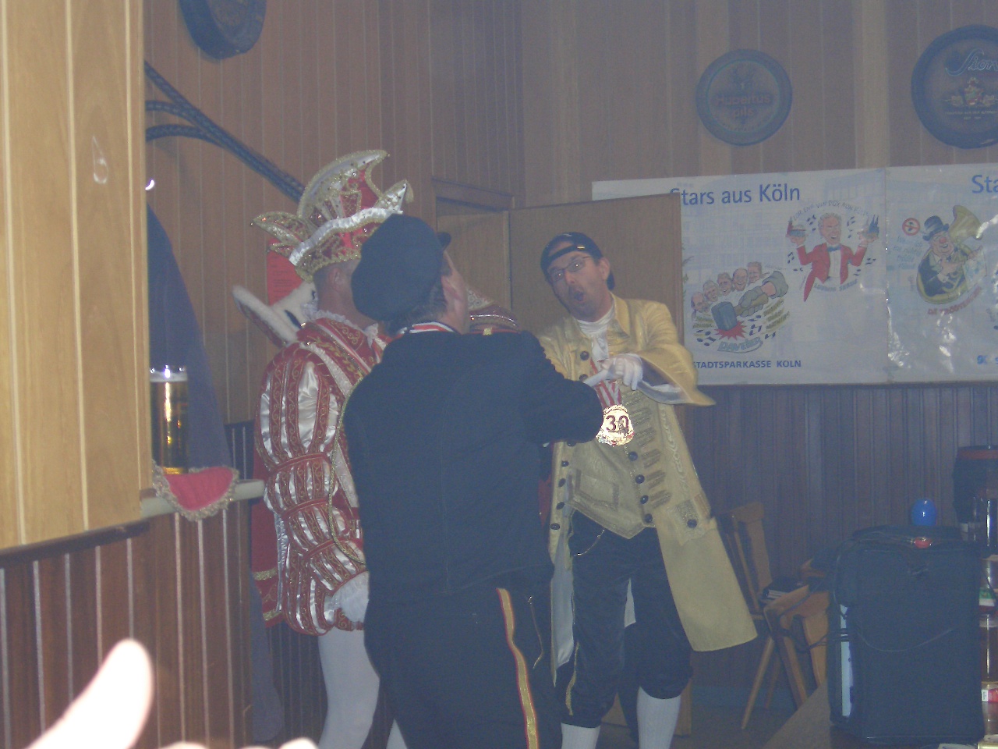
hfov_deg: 34.9
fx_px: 1586
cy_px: 374
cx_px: 499
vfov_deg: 26.6
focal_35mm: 55
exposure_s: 1/60
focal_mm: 11.4
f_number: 3.3
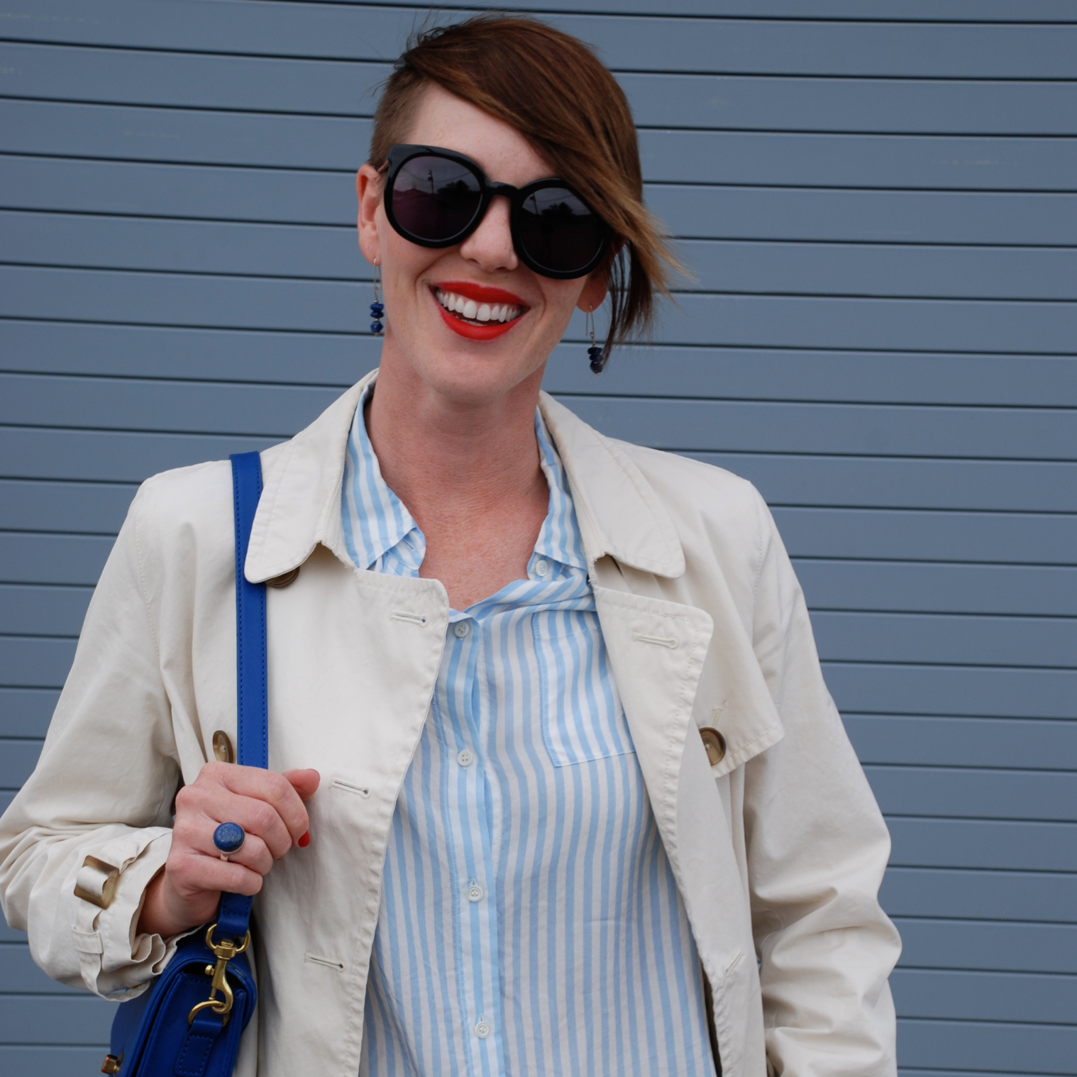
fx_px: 3379
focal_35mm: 96
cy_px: 664
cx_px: 536
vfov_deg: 18.1
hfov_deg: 18.1
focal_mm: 50
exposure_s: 1/200
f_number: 7.1
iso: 100
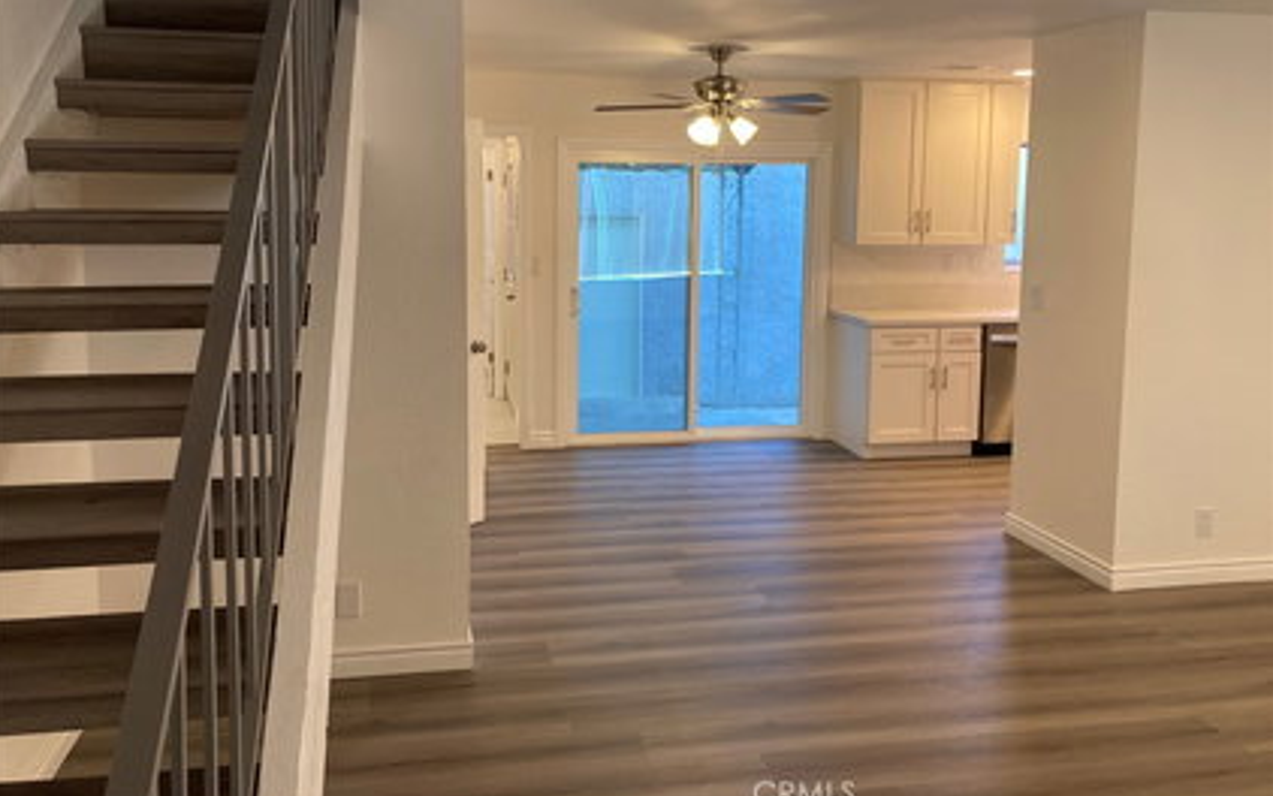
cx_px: 632
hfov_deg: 62.9
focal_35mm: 30
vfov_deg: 41.7
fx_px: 1041
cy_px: 329
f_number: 1.8
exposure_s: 1/60
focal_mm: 3.99
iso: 64
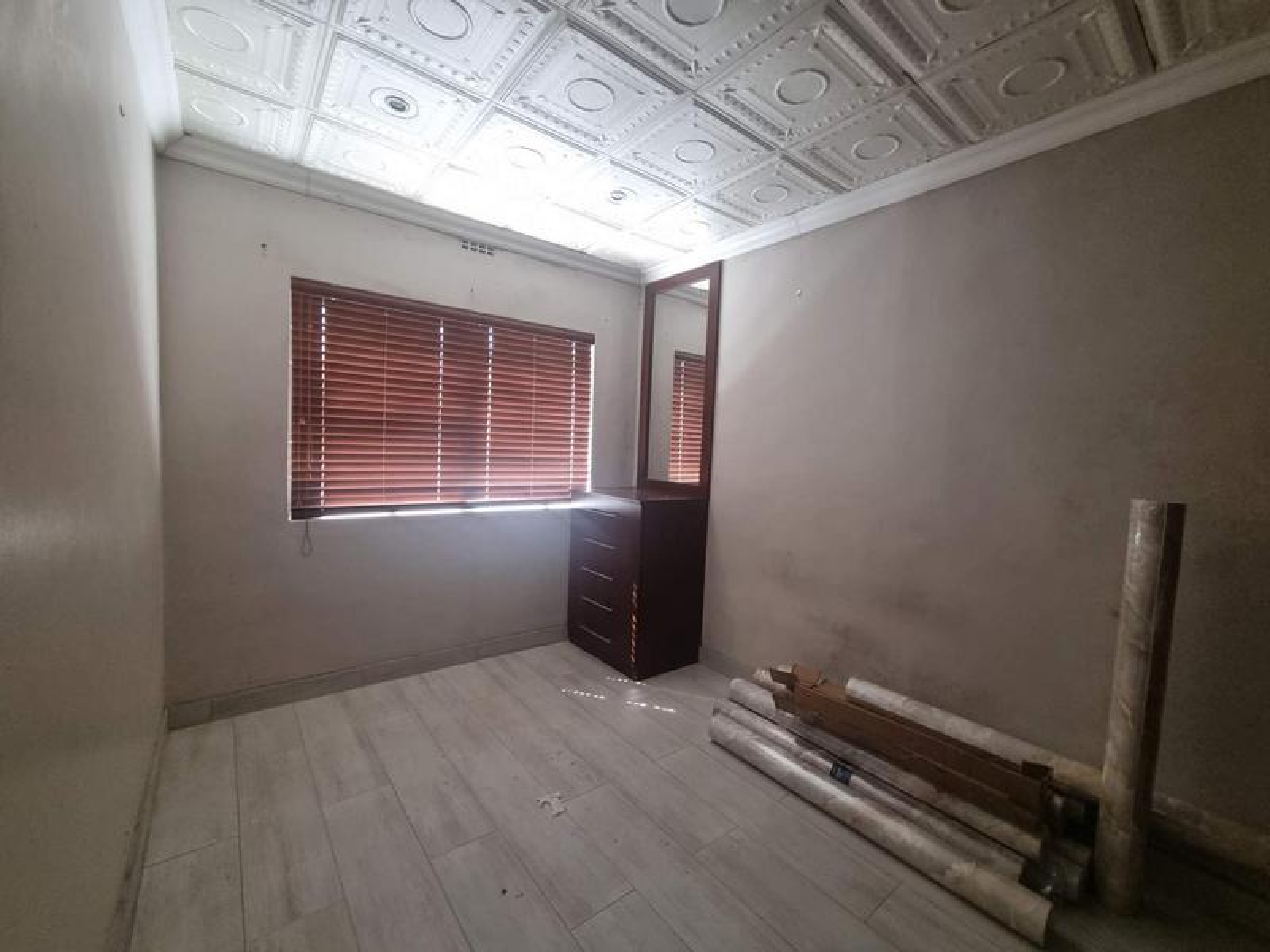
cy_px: 476
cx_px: 635
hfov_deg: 106.2
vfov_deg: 89.9
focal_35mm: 13
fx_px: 477
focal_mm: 2.2
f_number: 2.2
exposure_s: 1/50
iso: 320
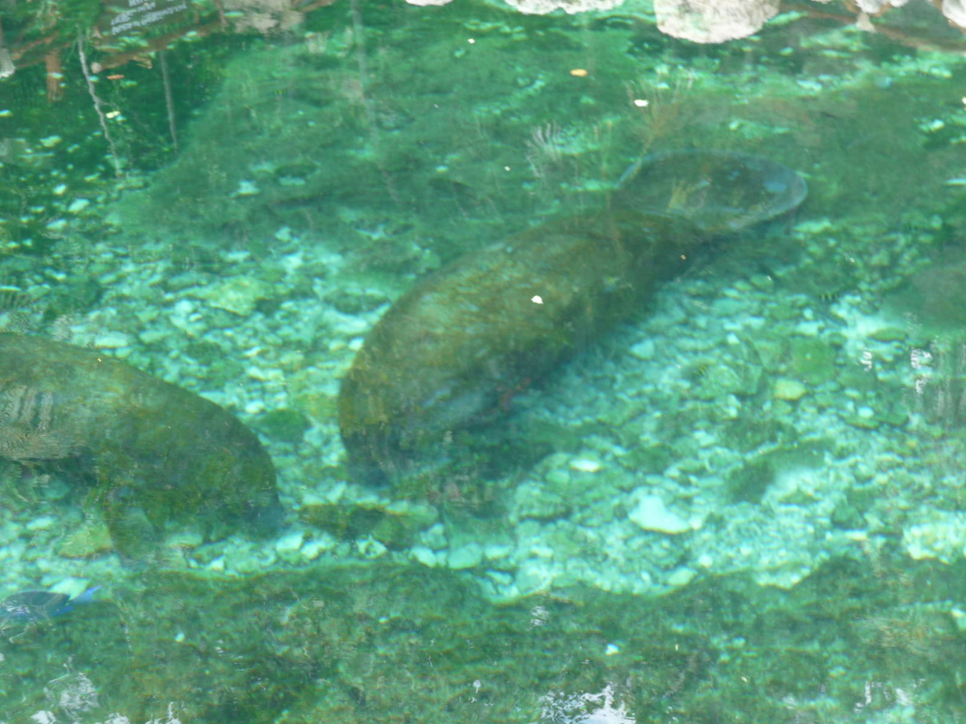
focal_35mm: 96
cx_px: 483
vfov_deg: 15.4
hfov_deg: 20.4
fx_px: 2679
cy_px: 362
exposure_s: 1/40
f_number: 4.7
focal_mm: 16.3
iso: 125
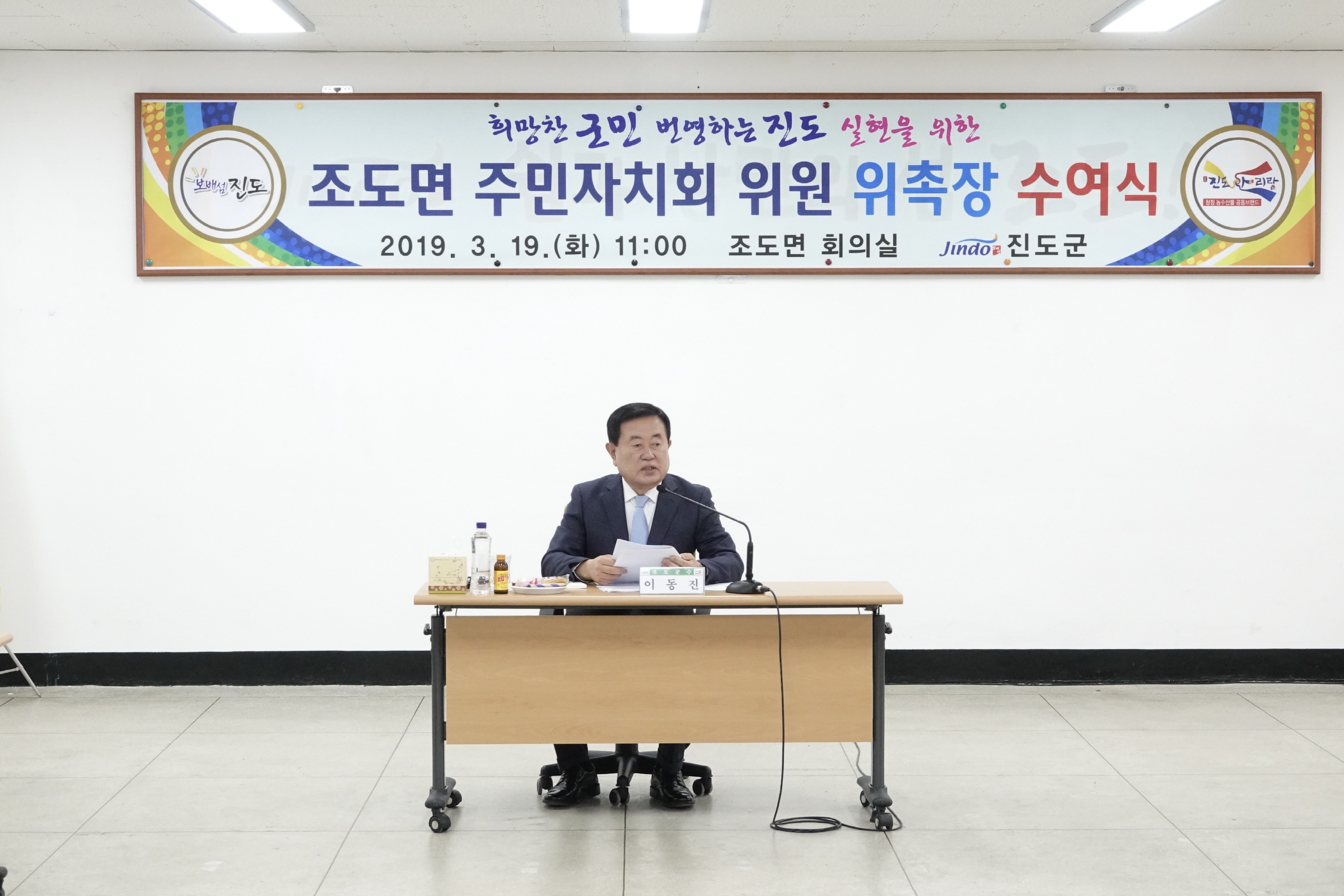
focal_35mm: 68
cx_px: 672
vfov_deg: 20.0
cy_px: 448
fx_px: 2538
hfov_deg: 29.7
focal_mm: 24.79
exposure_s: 1/100
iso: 1600
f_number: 5
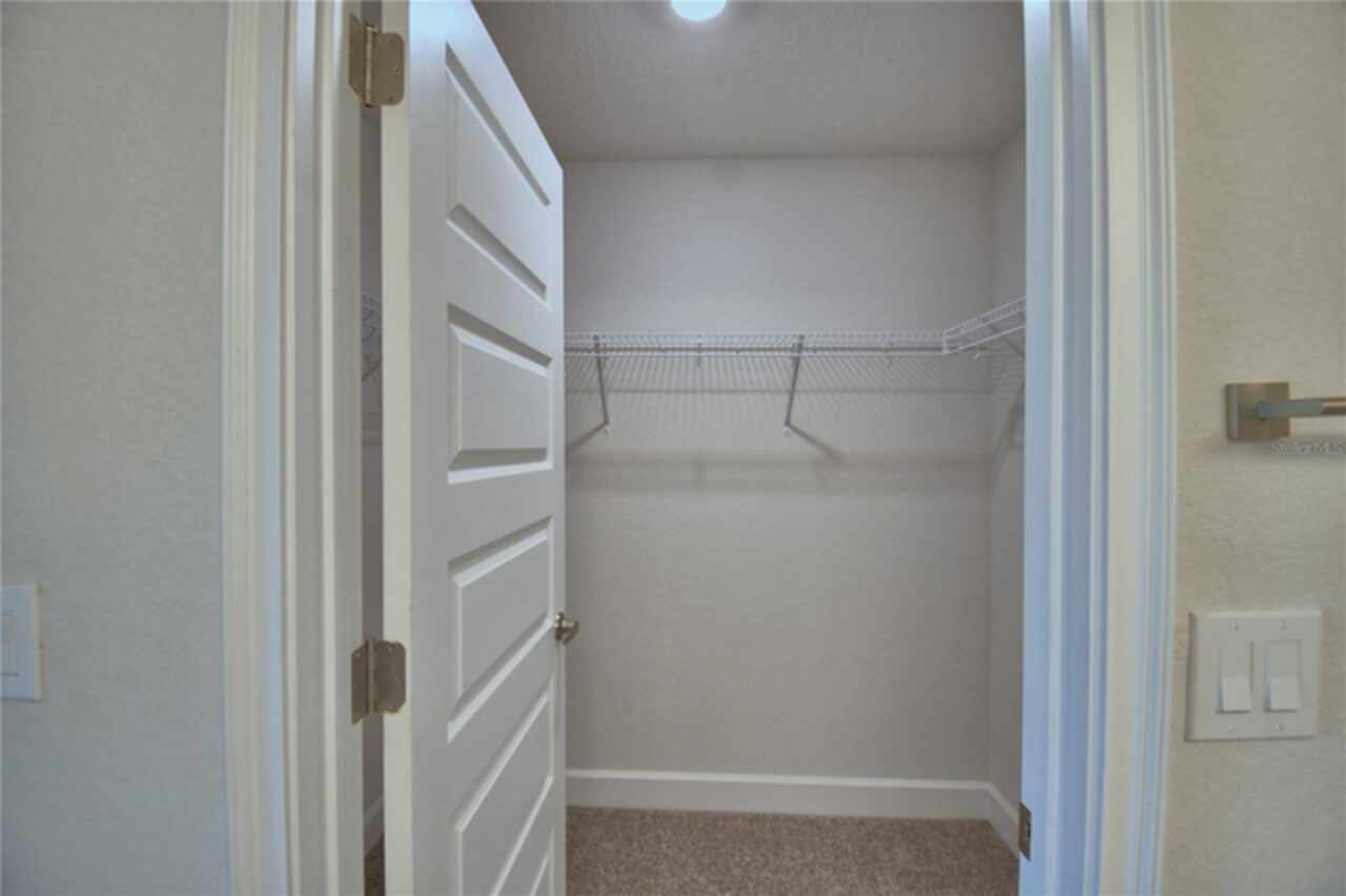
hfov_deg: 100.4
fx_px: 561
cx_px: 673
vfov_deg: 77.3
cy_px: 448
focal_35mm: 15
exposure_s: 1/60
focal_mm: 10
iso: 400
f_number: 4.5
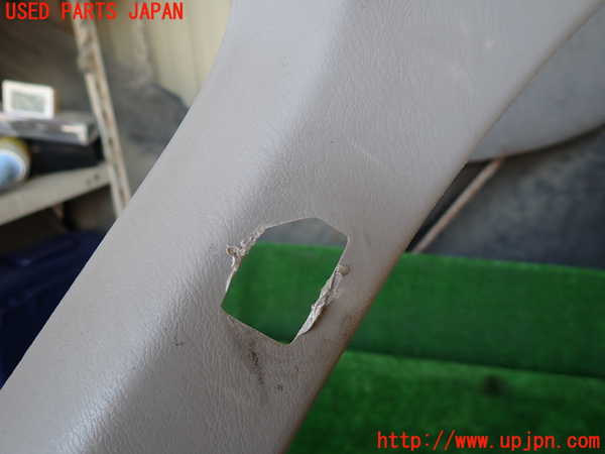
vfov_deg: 54.9
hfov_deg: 69.4
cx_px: 302
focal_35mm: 25
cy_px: 227
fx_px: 437
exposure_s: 1/80
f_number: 2
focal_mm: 4.5
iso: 100
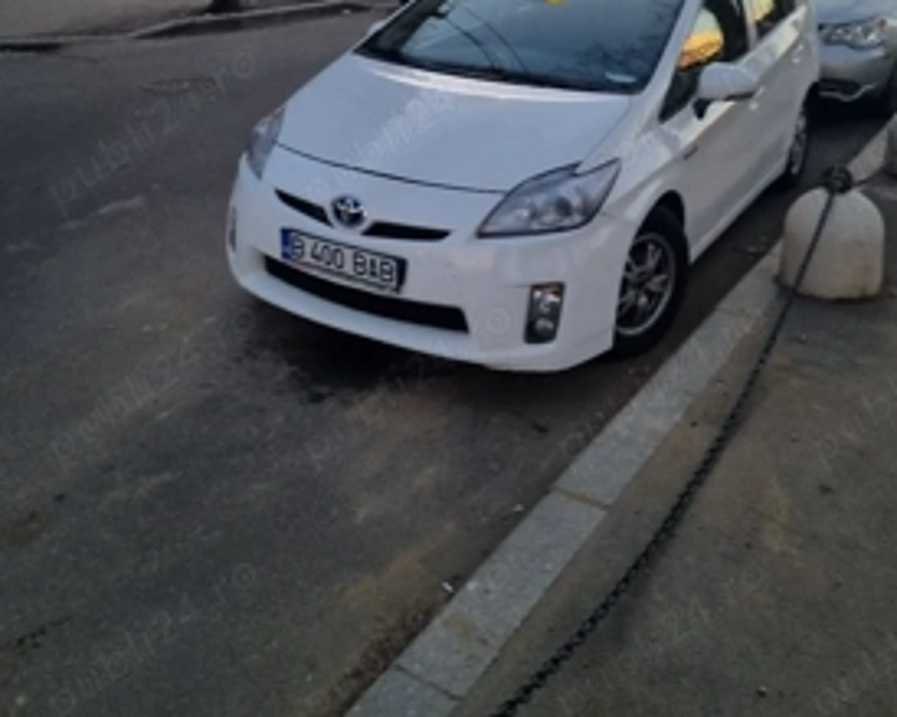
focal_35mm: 37
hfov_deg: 49.1
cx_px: 471
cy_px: 167
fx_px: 982
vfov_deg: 38.9
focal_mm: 5.4
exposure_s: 1/588
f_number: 1.8
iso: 50
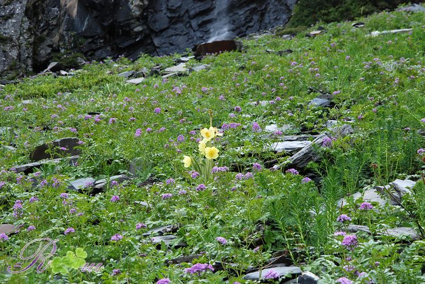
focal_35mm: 112
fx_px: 1330
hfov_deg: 18.2
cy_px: 142
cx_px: 212
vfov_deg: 12.2
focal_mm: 75
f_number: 11
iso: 250
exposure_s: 1/125
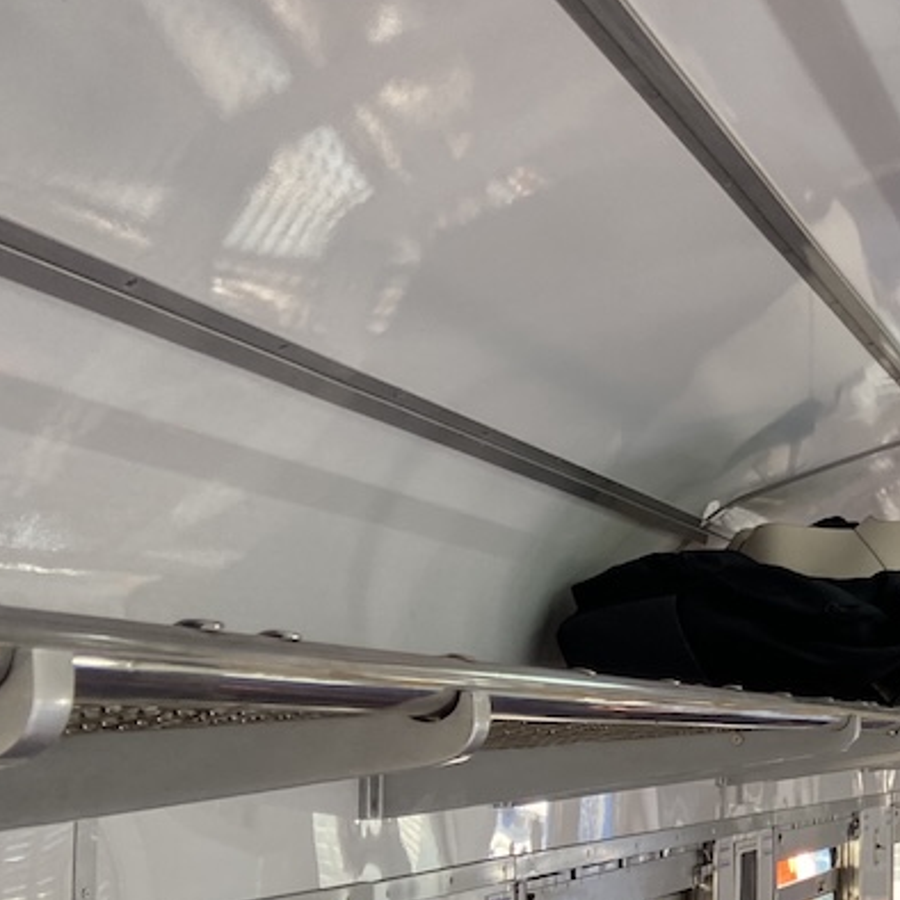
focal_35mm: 70
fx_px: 2059
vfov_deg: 24.2
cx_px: 1261
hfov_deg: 21.5
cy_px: 756
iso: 50
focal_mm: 4.25
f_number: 1.8
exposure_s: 1/122
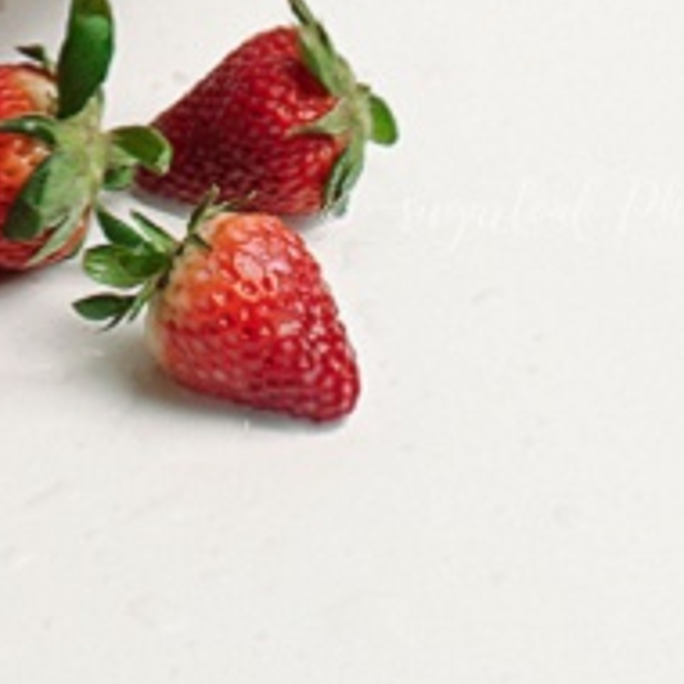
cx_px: -540
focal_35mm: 235
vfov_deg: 6.3
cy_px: -1948
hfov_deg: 7.2
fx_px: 5254
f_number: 2.8
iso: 100
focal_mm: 35
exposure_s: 1/200
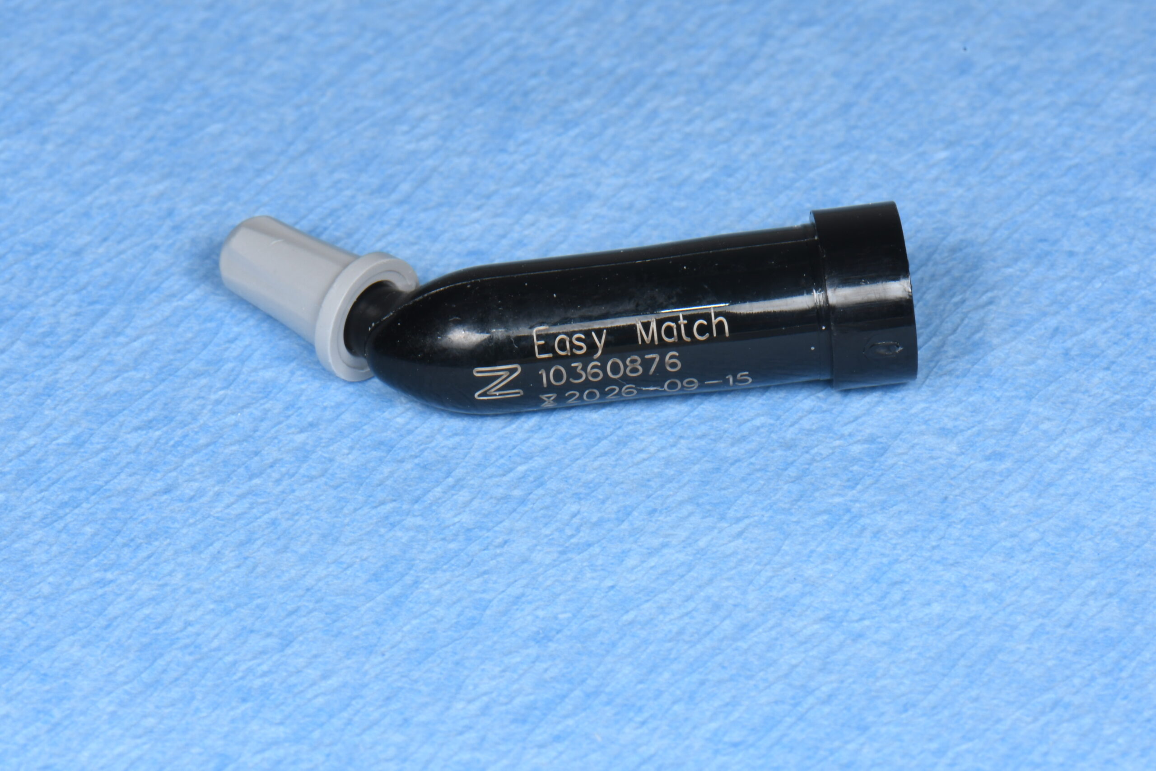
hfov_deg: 13.1
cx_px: 578
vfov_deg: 8.7
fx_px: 5041
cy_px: 386
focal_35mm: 157
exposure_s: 1/125
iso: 400
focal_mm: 105
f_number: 32
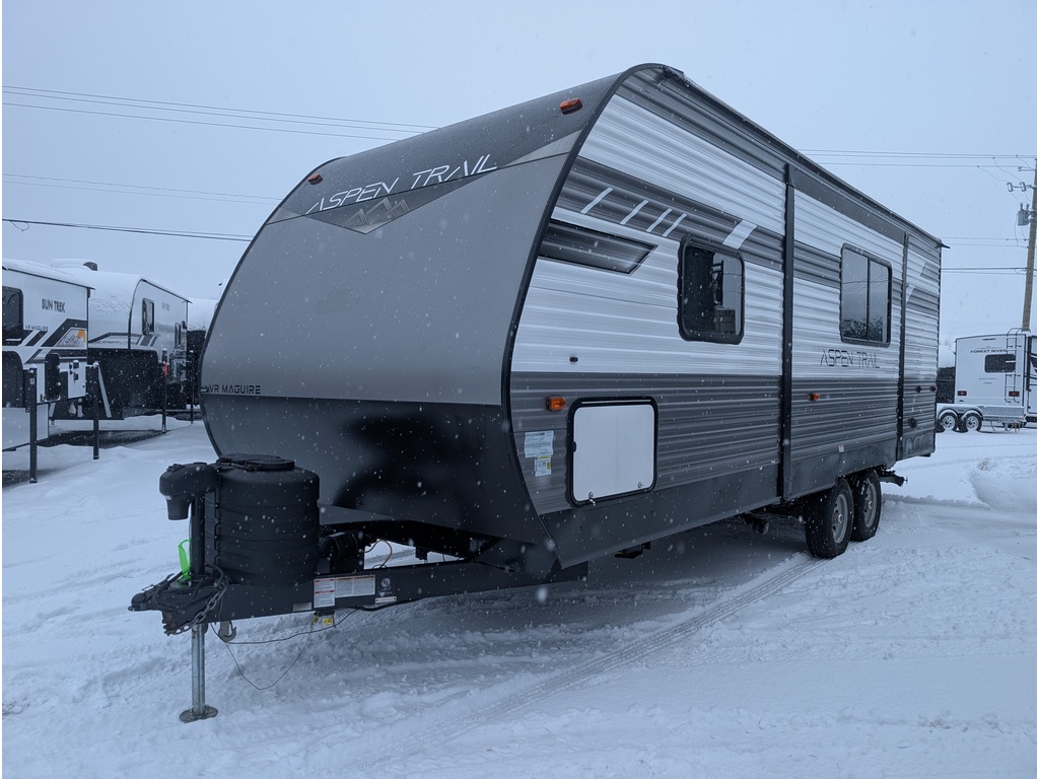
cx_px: 520
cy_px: 390
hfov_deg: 71.6
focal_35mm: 24
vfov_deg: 56.8
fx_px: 720
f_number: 1.68
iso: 20
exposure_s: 1/256
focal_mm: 6.9
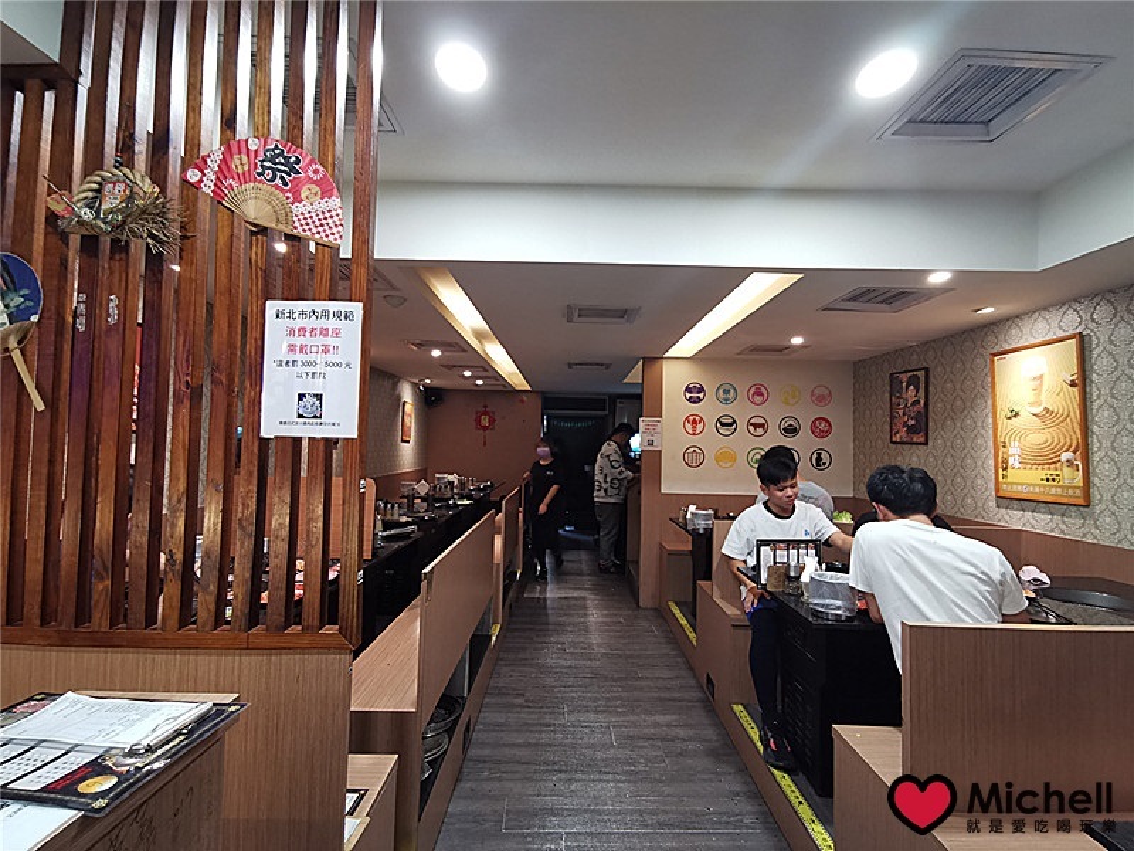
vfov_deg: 78.1
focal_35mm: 16
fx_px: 524
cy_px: 426
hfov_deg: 94.5
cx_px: 567
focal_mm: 2.35
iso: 400
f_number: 2.2
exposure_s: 1/30
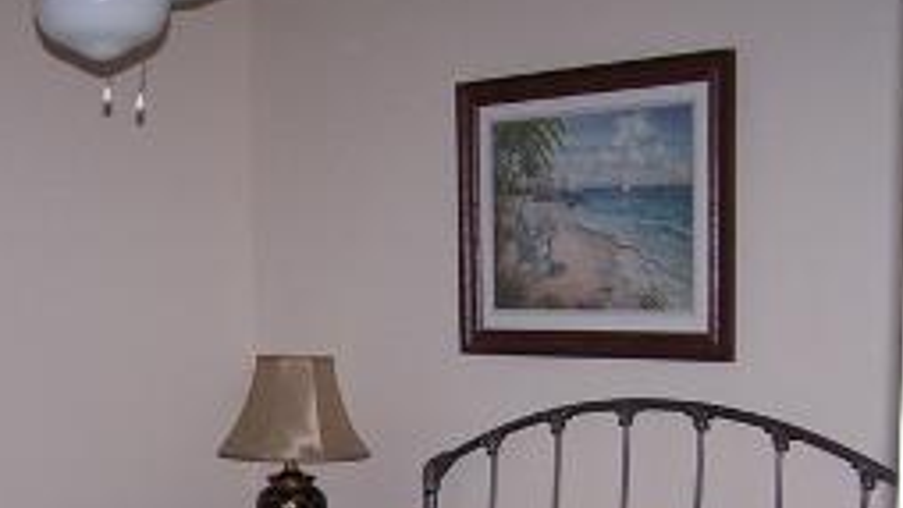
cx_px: 270
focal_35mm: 73
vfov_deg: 16.2
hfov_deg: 28.7
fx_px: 1748
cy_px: 515
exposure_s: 1/500
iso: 80
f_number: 2.8
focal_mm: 6.3
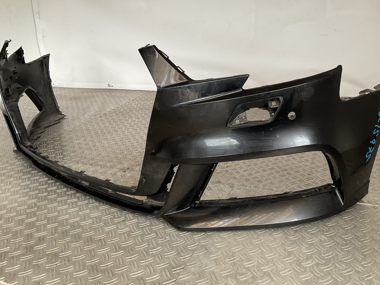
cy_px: 129
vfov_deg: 44.1
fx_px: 351
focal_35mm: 32
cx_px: 198
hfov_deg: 56.8
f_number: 1.8
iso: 40
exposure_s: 1/60
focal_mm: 3
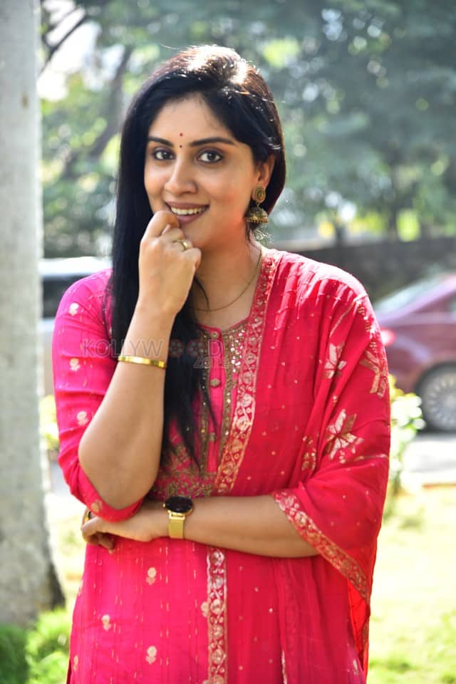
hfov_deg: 13.7
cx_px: 228
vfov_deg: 20.4
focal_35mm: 100
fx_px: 1900
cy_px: 342
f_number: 4
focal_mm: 100
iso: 320
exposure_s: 1/160
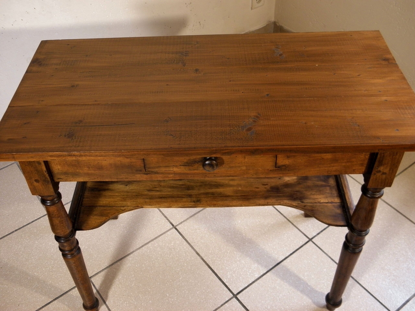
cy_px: 156
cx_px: 208
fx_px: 432
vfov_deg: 39.7
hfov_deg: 51.4
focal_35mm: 36
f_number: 3.7
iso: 200
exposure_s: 1/8
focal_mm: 6.4
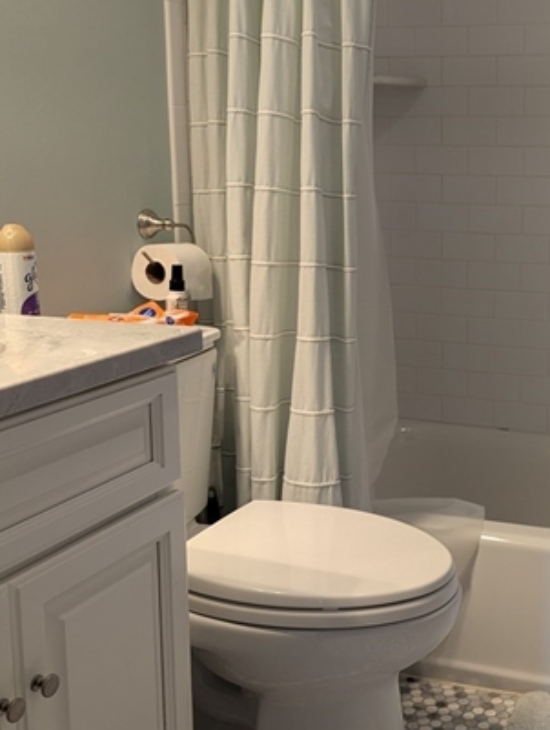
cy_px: 313
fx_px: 972
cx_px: 490
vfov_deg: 41.1
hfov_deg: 30.3
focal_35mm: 46
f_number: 1.85
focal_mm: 6.81
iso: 57
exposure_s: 1/40
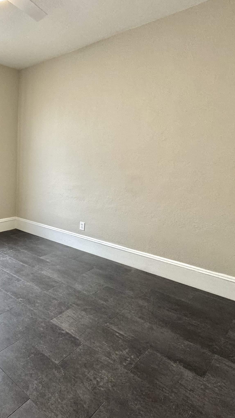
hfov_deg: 42.0
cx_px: -7
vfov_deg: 78.3
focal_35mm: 23
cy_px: 182
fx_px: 255
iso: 160
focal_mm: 2.22
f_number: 2.2
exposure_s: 1/99
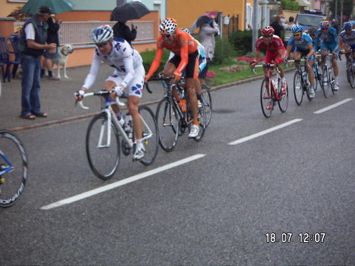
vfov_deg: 17.2
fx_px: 882
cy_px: 133
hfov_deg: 22.7
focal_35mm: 86
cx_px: 178
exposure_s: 1/320
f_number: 3.5
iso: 50
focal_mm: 11.3
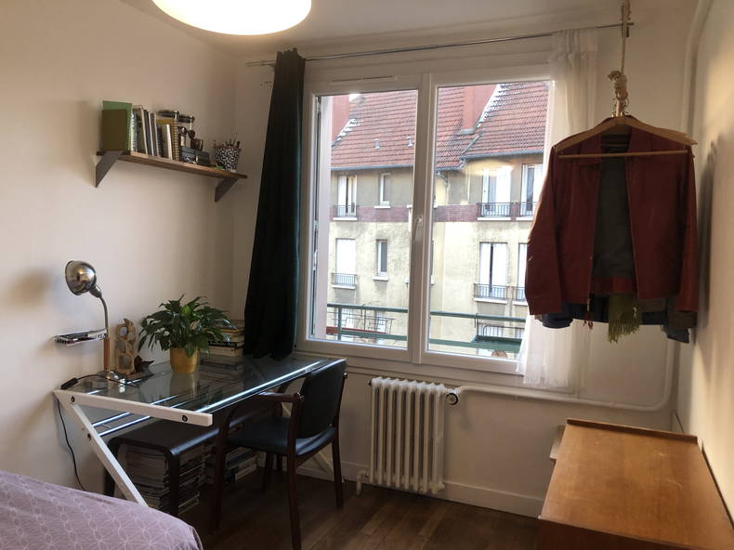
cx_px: 367
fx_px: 594
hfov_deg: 63.5
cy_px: 275
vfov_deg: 49.7
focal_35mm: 28
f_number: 1.8
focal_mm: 3.99
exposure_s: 1/24
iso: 40
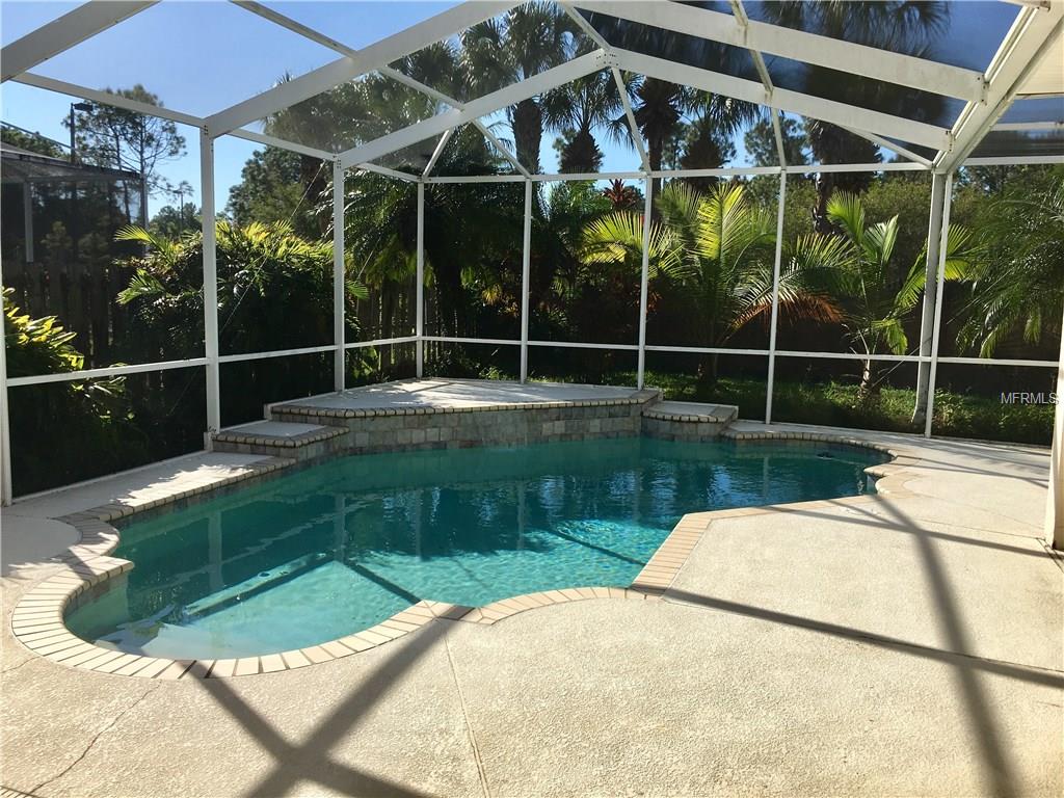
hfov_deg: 61.7
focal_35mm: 29
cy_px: 399
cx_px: 532
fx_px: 891
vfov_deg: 48.2
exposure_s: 1/1326
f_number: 2.2
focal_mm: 4.15
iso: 25
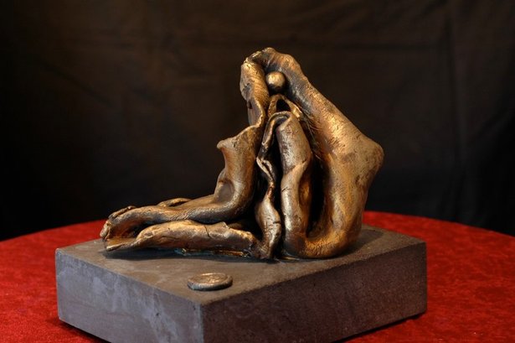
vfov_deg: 15.2
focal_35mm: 90
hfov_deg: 22.6
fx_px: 1286
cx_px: 258
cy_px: 172
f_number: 5.6
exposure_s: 1/2.5
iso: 200
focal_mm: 60
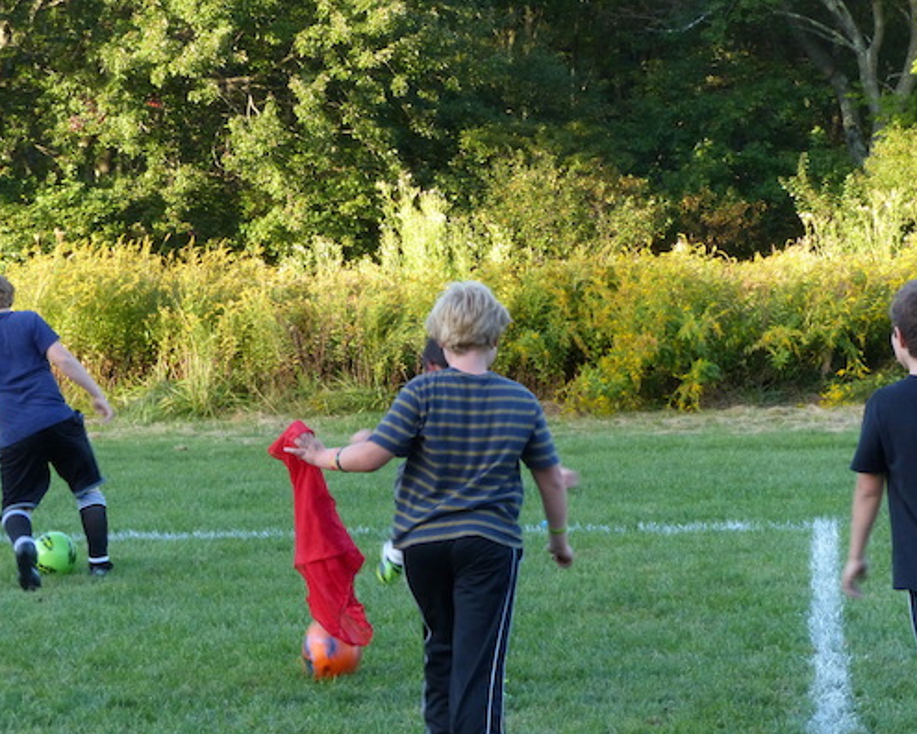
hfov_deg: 15.8
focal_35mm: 122
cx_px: 481
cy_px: 369
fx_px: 3311
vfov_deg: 12.6
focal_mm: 20.9
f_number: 8
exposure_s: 1/60
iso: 400
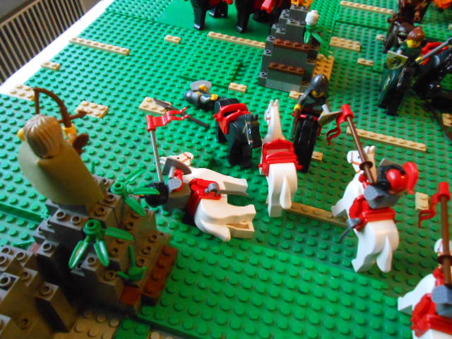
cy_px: 170
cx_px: 226
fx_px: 392
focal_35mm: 30
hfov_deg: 60.0
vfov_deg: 46.8
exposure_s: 1/13
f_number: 3.8
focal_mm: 5.3
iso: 800
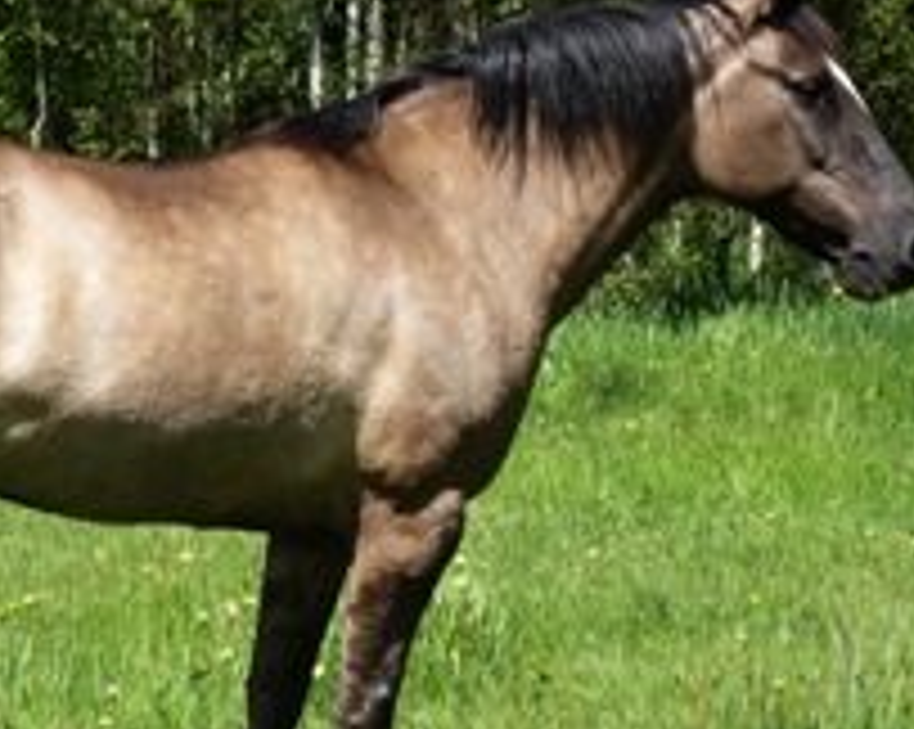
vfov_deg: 5.9
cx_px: 311
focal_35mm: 261
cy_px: 400
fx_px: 7053
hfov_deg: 7.4
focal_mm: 27.7
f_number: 5.3
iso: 100
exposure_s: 1/200
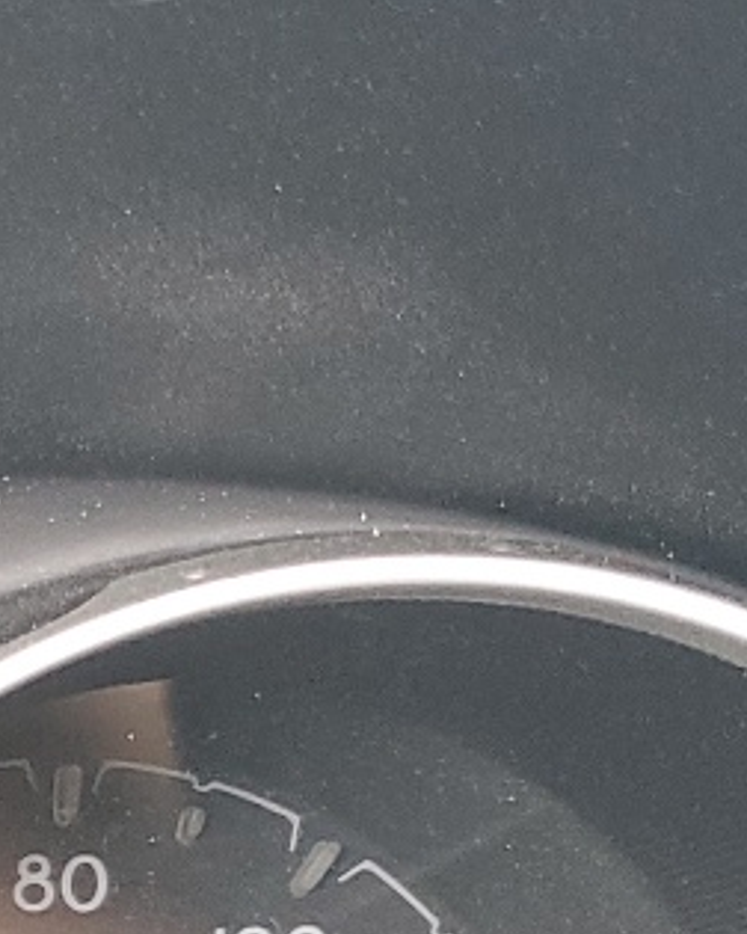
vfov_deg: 14.7
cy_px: 922
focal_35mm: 129
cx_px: -1168
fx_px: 3565
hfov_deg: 10.1
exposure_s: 1/50
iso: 97
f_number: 1.5
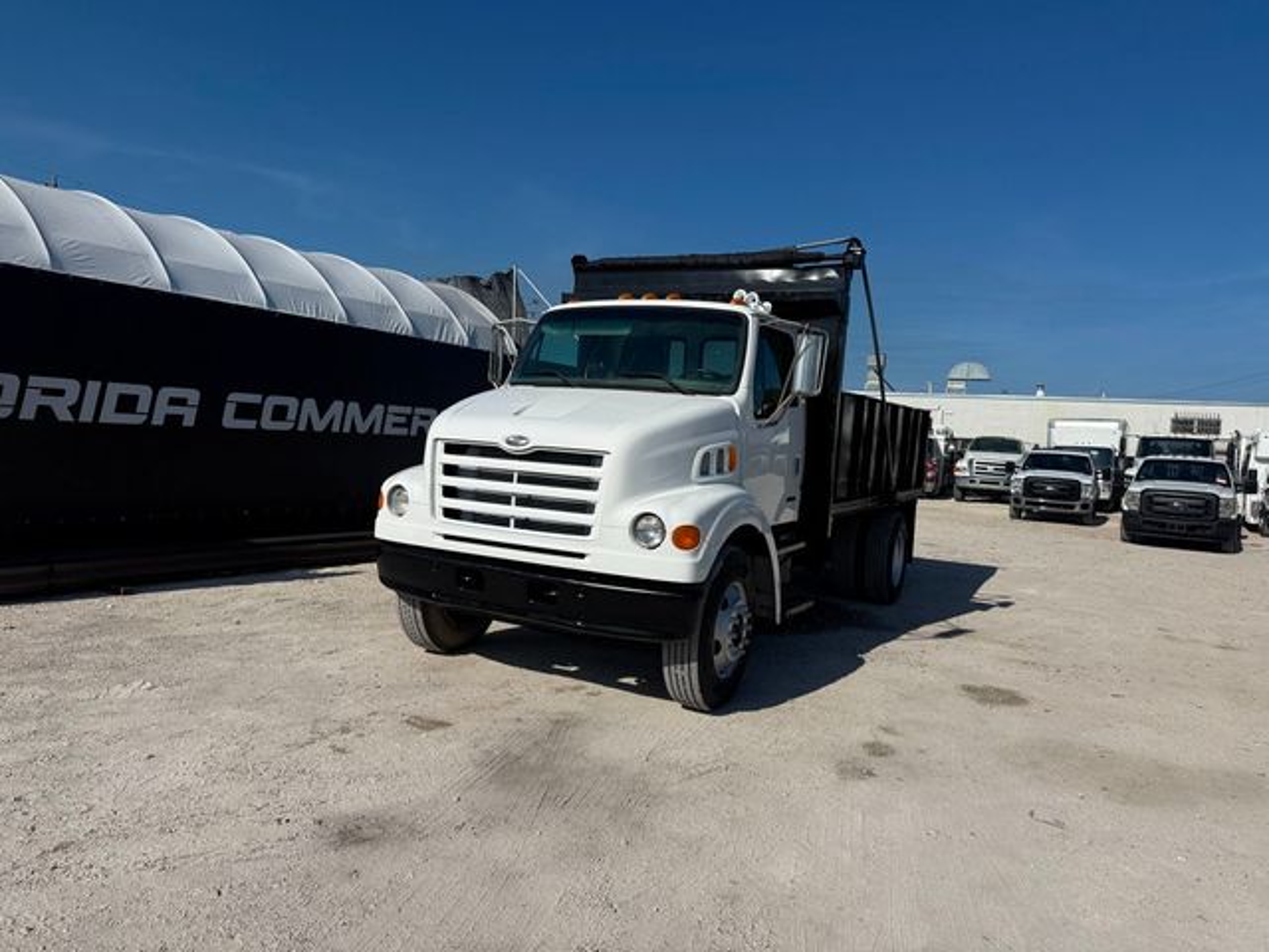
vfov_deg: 56.8
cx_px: 634
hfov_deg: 71.6
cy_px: 476
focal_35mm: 24
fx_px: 880
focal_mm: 6.76
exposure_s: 1/11905
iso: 80
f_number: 1.78
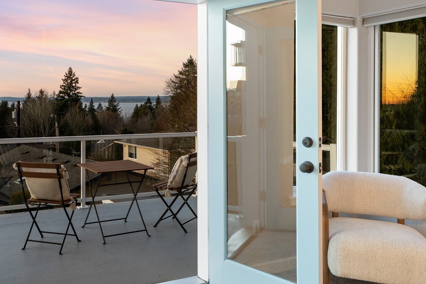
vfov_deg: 39.8
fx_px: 390
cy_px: 113
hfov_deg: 55.1
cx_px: 117
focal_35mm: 33
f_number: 9
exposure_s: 2
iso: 320
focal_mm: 20
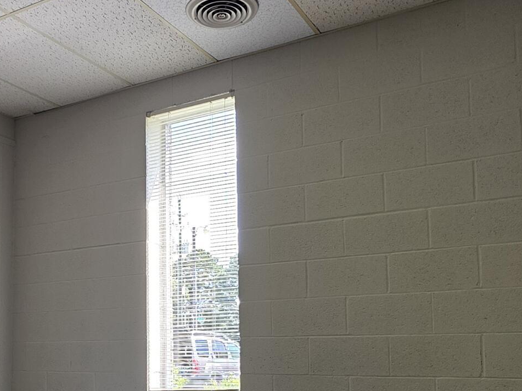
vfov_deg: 34.2
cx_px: 167
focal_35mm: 41
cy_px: 307
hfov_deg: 45.0
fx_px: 618
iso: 50
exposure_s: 1/120
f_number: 1.9
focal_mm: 2.2
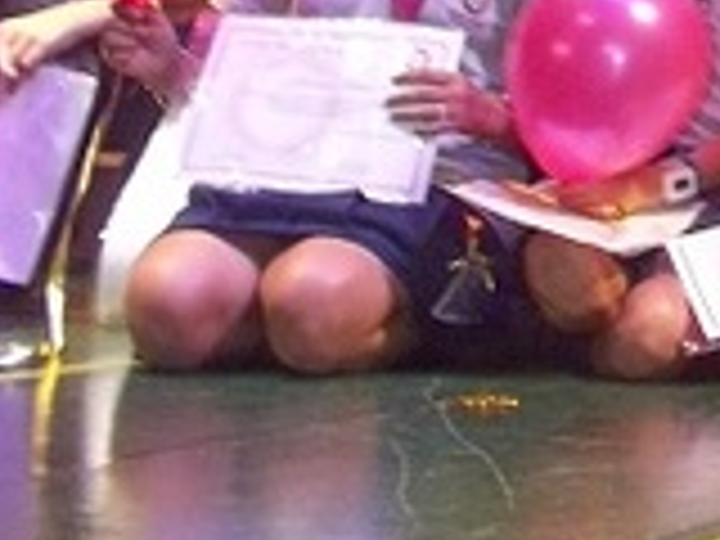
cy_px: -333
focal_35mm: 116
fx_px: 2413
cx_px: 1310
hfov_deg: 14.8
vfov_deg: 12.0
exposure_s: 1/30
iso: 160
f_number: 3.3
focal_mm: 4.1
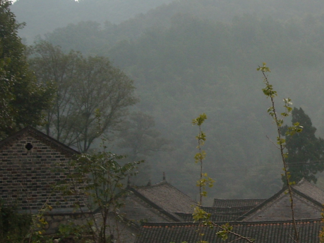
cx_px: 378
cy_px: 59
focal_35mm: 87
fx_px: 814
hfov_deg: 21.1
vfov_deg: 16.9
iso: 64
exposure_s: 1/337
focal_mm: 5.7
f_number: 2.8
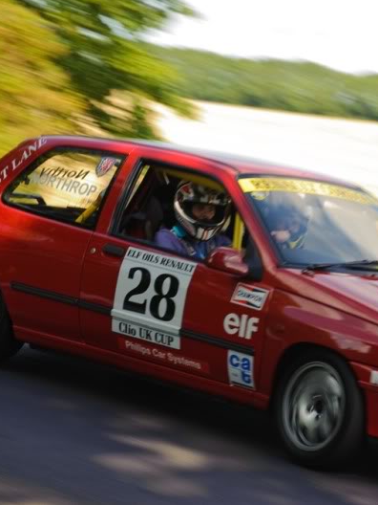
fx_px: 2330
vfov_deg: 12.3
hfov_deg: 9.3
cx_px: 269
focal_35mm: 160
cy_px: 252
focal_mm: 110
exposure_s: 1/60
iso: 200
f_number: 10
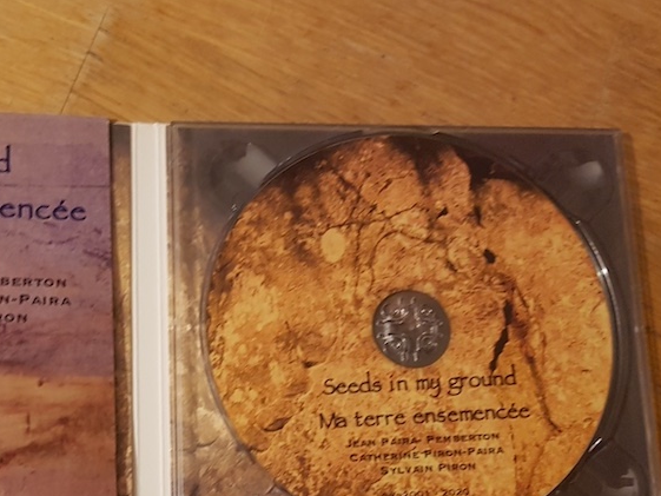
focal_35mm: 45
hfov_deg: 40.4
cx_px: 135
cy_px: 365
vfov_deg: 31.7
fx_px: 859
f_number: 1.7
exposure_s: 1/10
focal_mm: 4.2
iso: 200
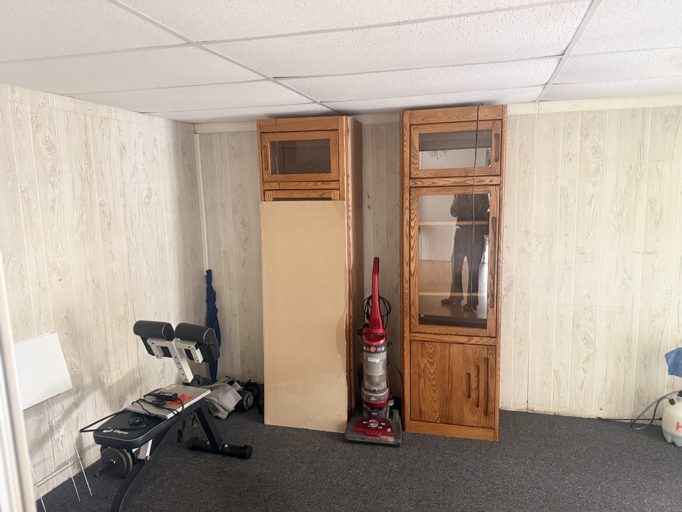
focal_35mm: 24
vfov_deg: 56.8
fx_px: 473
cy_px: 256
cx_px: 341
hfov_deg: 71.6
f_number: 1.78
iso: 500
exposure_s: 1/60
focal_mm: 6.76
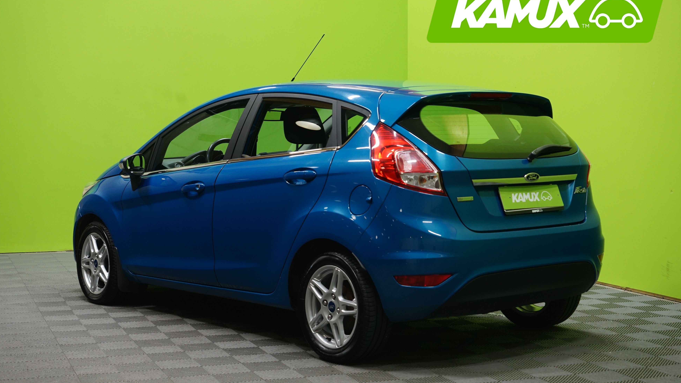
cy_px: 190
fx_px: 1065
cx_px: 341
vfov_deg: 20.4
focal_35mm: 59
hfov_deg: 35.4
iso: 800
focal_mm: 56
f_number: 5.6
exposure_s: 1/20
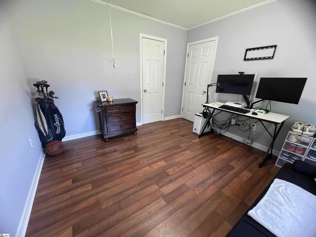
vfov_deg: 89.9
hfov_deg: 106.2
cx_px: 158
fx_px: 119
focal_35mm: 13
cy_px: 118
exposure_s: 1/60
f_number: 1.8
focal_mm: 1.57
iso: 250
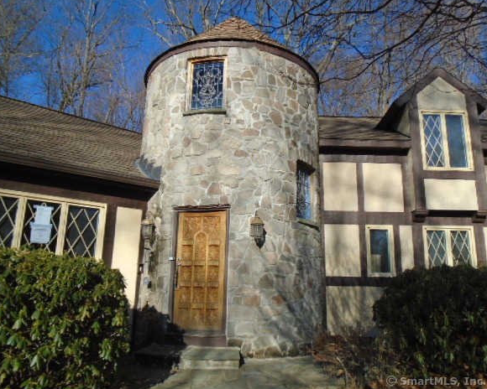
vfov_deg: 51.5
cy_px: 190
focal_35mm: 28
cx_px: 259
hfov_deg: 62.2
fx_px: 404
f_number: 8
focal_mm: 4.6
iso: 100
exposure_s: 1/160
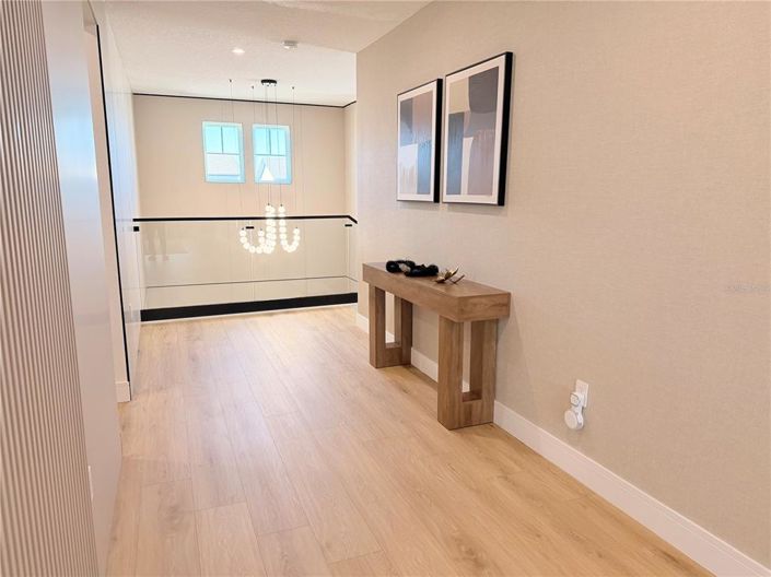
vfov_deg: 56.8
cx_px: 386
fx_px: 534
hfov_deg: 71.6
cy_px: 288
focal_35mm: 24
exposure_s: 1/141
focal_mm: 6.76
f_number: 1.78
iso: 200
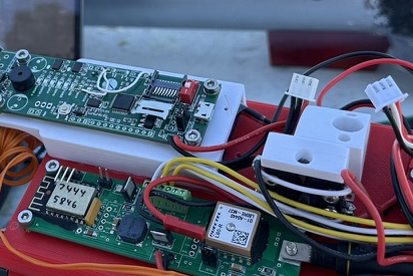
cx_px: 109
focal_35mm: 62
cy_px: 72
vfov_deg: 21.8
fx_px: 711
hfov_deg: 31.8
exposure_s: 1/718
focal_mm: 6.86
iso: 80
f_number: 1.78
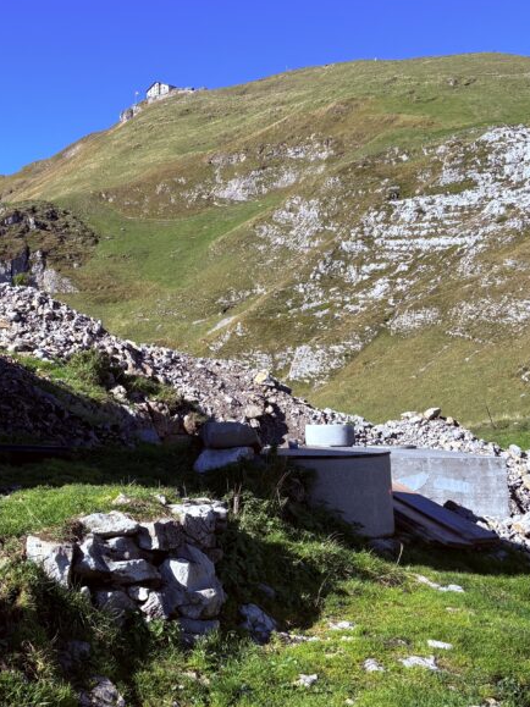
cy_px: 260
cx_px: 149
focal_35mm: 46
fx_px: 939
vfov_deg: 40.9
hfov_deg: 31.1
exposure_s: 1/2012
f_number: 1.6
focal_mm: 5.96
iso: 50
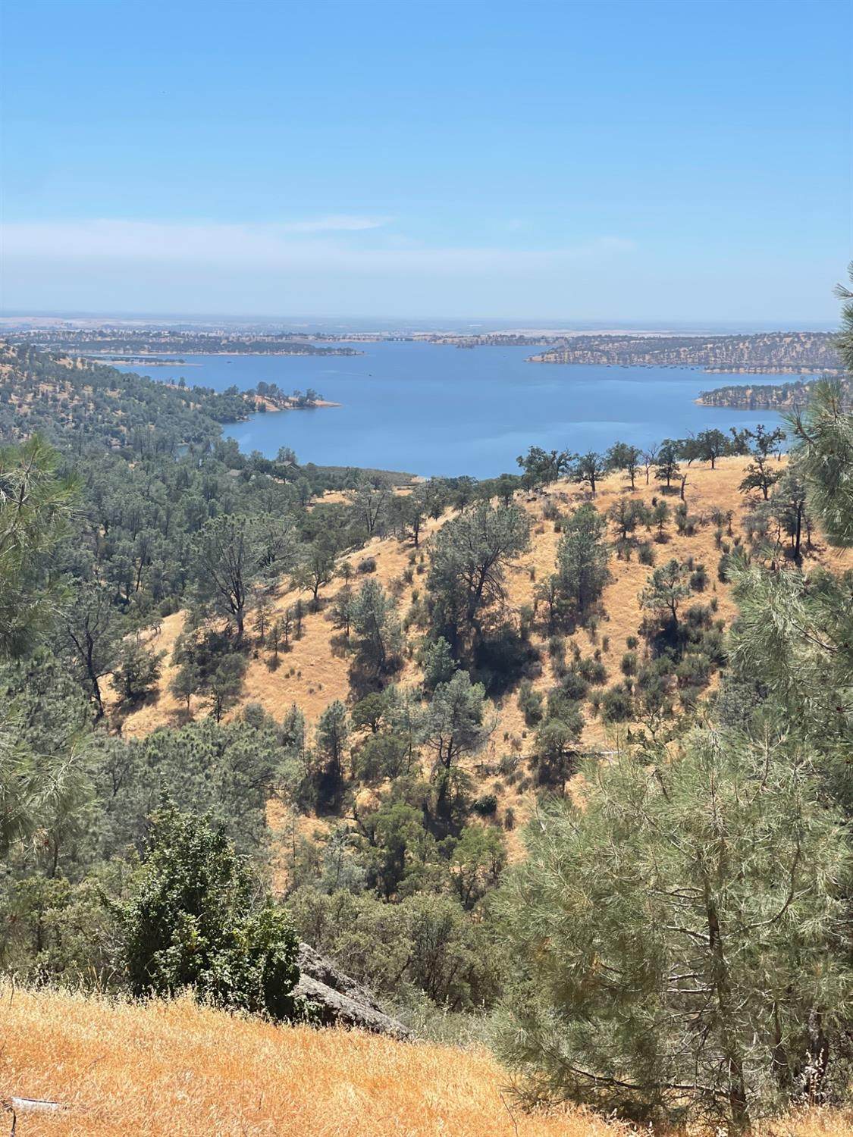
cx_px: 426
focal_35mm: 64
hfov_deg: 22.9
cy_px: 568
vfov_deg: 30.3
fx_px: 2103
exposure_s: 1/1325
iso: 20
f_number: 2.2
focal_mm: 7.5
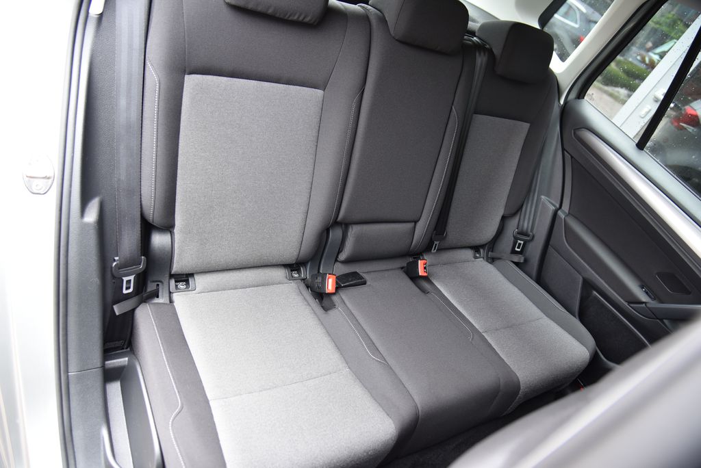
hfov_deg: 73.7
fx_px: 468
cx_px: 350
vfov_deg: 53.2
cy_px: 234
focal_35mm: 24
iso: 500
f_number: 4
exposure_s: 1/50
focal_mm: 24
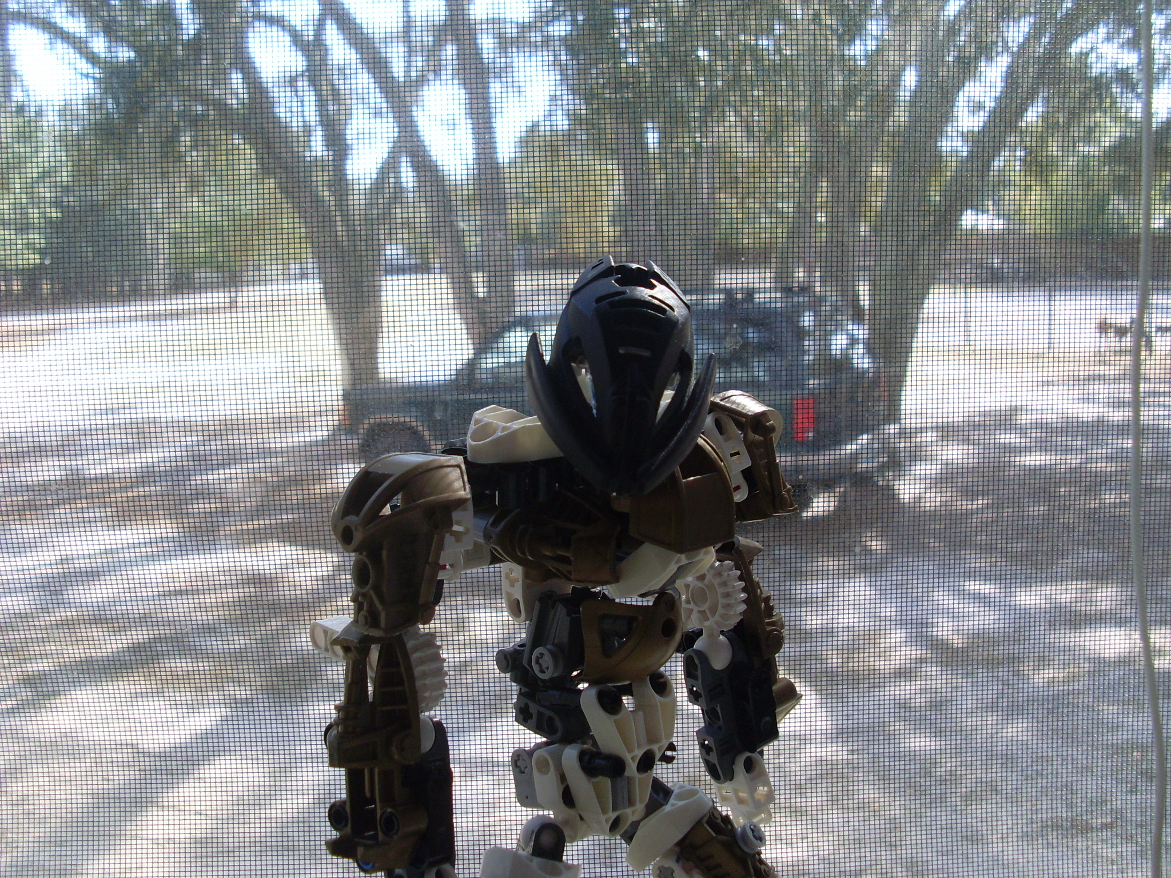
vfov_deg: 37.7
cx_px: 586
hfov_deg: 49.0
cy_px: 439
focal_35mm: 38
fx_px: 1285
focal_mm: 6.3
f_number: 3
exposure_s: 1/180
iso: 80
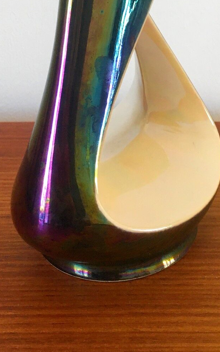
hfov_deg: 21.0
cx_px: 120
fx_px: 595
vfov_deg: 31.2
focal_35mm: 62
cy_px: 26
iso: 64
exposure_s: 1/33
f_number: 2.2
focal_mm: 4.15
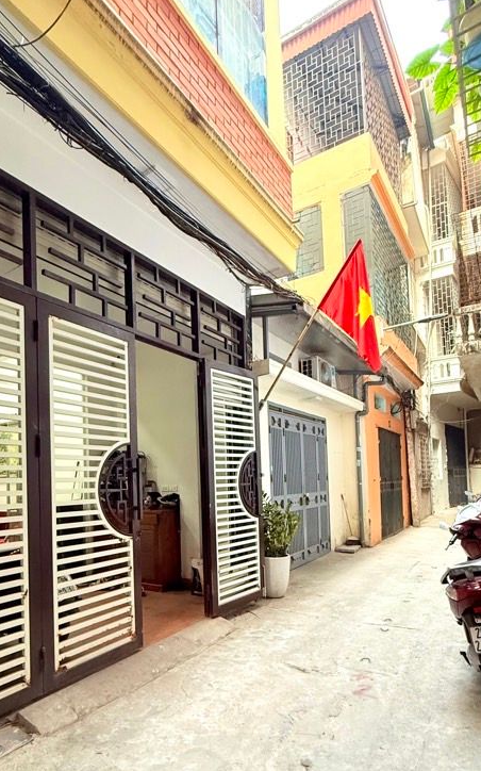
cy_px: 467
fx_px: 441
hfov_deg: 57.1
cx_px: 218
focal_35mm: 21
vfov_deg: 81.2
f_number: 2.2
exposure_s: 1/72
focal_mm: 2.22
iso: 320
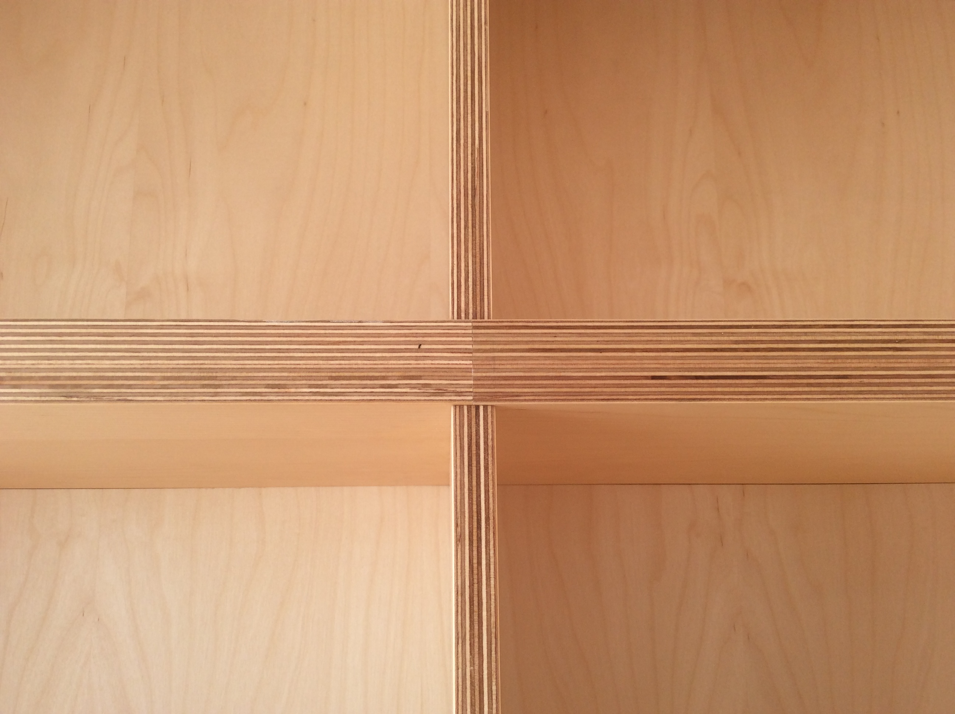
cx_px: 478
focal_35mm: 32
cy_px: 357
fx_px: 882
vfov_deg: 44.1
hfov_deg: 56.9
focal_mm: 3.3
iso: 32
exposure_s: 1/143
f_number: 2.4
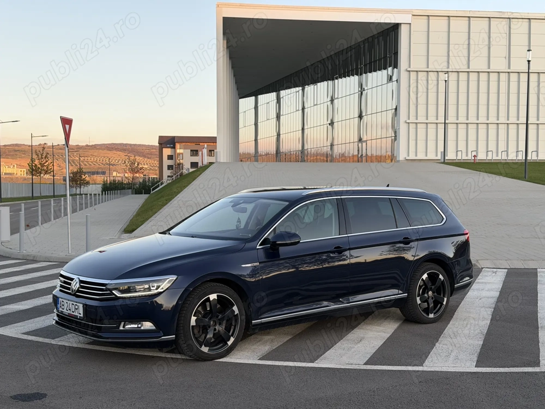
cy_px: 204
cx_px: 272
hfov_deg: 39.7
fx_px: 756
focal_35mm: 48
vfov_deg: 30.3
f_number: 1.78
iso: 64
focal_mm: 6.76
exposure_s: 1/570
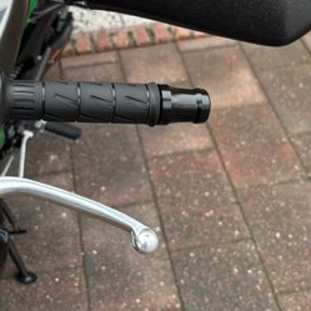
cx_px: 104
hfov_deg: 28.9
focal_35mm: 59
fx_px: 600
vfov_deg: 28.7
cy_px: 84
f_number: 1.6
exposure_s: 1/121
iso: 100
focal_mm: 5.96
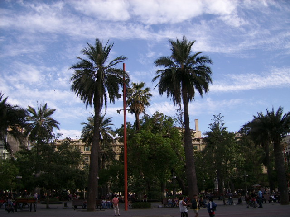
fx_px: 293
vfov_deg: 40.7
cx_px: 145
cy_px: 108
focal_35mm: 35
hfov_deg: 52.6
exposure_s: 1/594
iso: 50
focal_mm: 5.95
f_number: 2.8
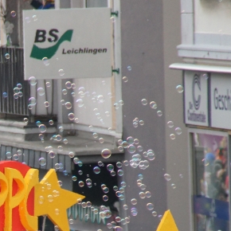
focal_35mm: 791
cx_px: -31
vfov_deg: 2.2
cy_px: 225
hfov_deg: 2.2
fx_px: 5972
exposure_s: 1/320
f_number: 6.3
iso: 1250
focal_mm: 200
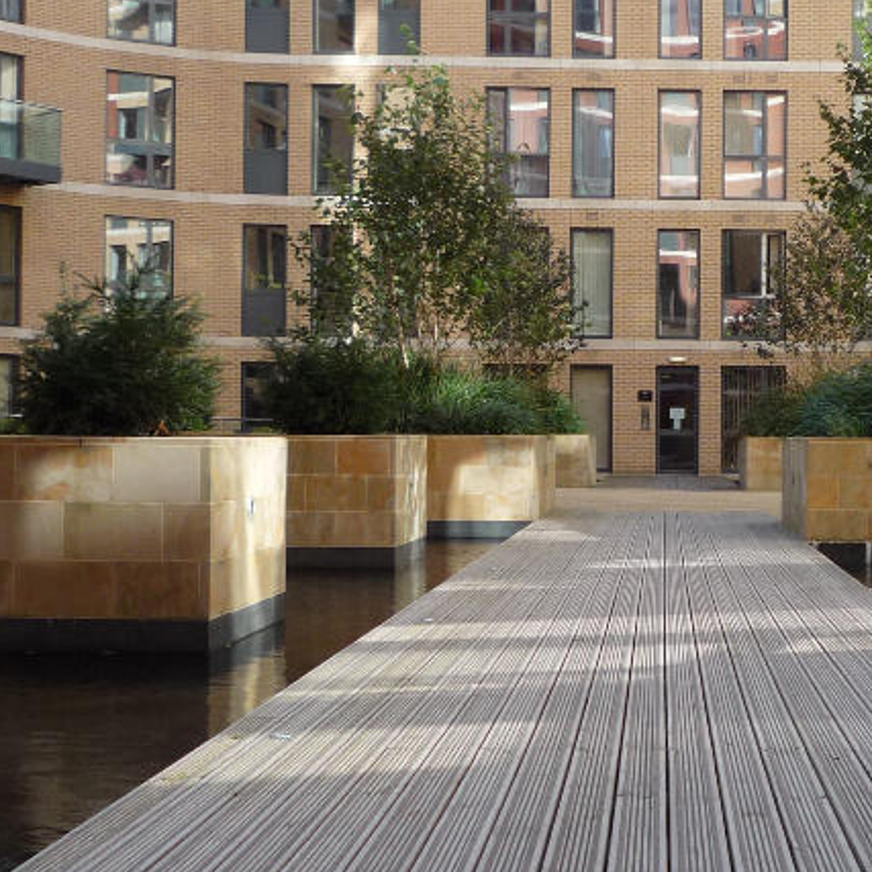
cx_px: 678
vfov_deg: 32.2
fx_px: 1510
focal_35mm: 53
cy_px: 435
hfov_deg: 31.5
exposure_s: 1/250
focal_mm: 4.4
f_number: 2.8
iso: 100
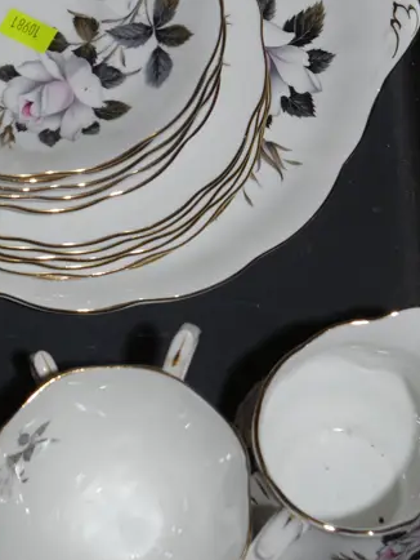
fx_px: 2440
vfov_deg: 13.0
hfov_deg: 9.8
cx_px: 51
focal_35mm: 151
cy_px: 102
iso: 320
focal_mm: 32
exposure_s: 1/80
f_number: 5.4
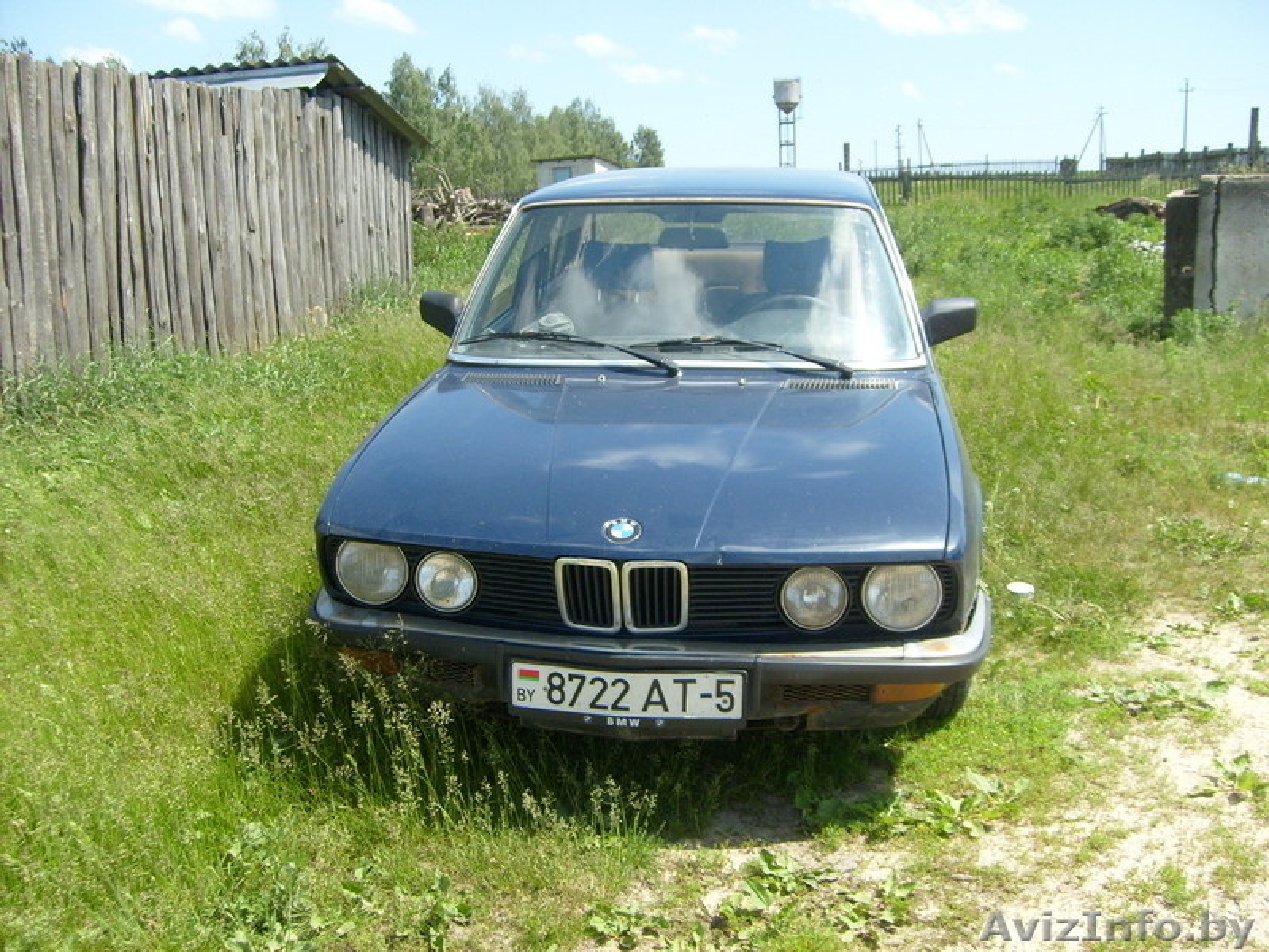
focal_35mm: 35
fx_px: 1283
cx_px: 634
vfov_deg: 40.7
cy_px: 476
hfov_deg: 52.6
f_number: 7.1
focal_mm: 5.8
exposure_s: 1/180
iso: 80
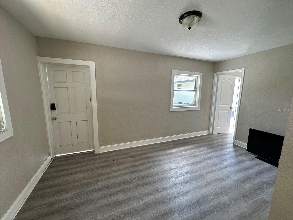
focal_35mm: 14
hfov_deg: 102.1
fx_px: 119
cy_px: 110
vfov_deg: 85.7
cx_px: 146
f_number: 2.2
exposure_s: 1/120
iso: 100
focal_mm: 2.22
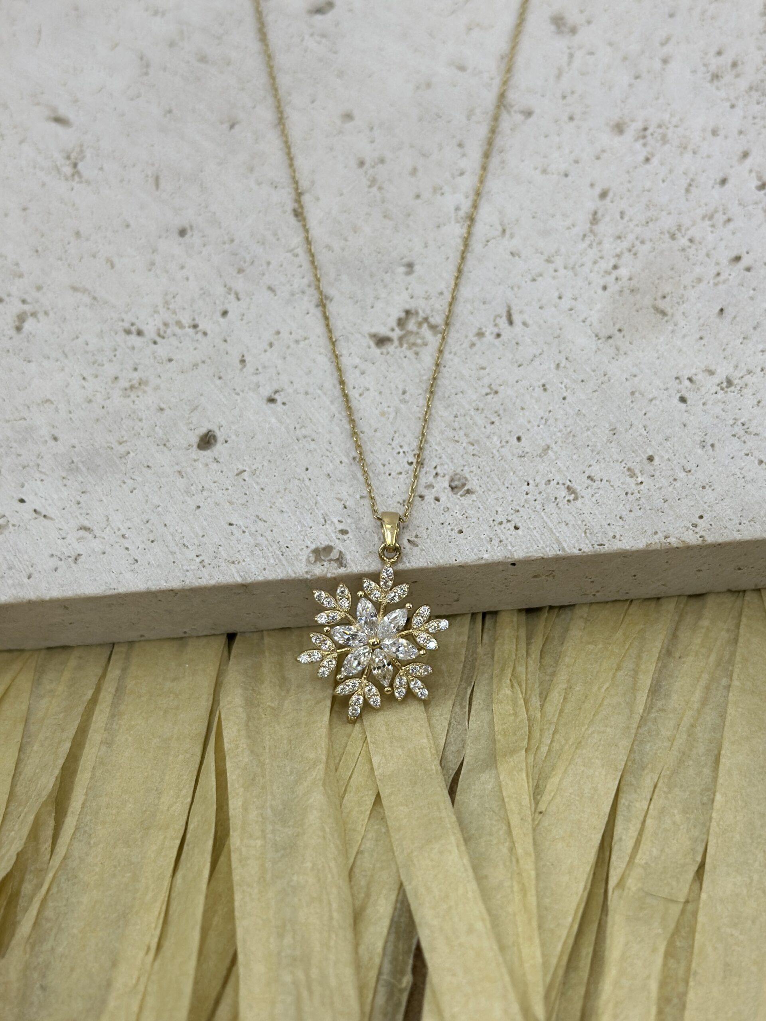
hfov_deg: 30.3
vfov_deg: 39.7
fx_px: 1416
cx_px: 383
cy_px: 510
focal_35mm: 48
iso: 80
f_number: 1.78
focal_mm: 6.86
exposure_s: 1/414
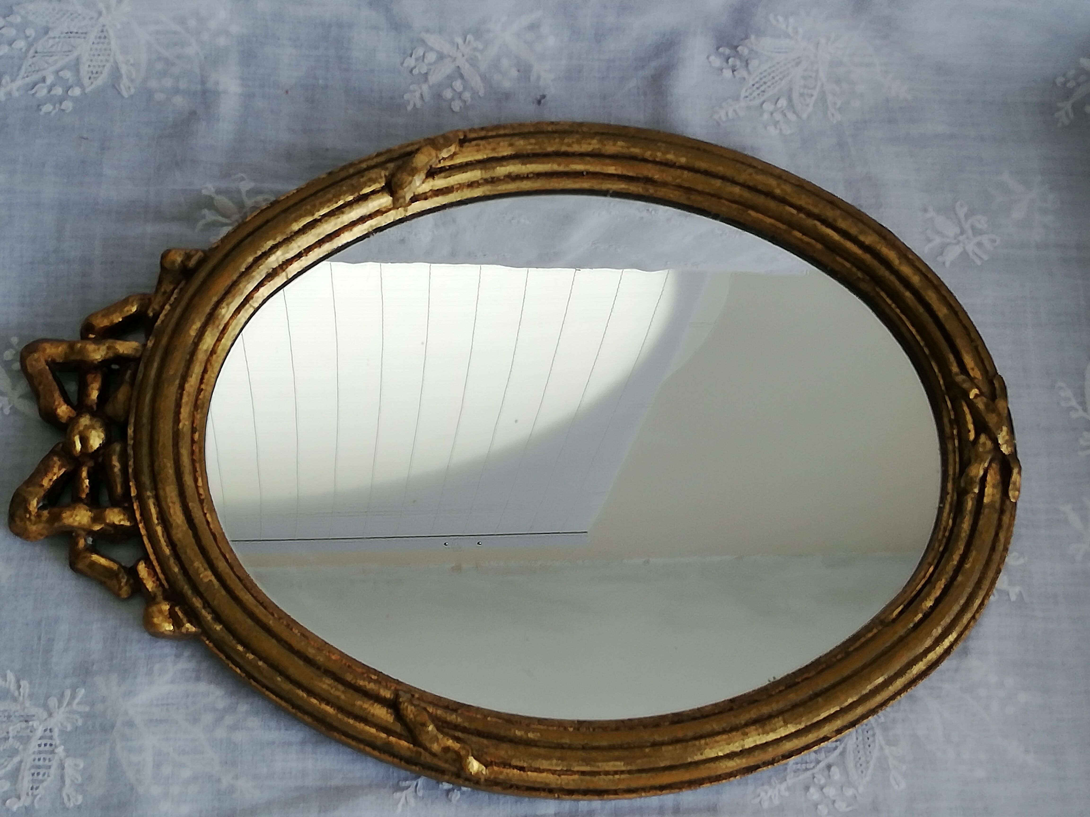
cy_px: 408
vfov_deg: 27.5
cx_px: 545
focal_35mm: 53
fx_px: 1669
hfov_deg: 36.2
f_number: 2.2
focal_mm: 3.81
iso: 80
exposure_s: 1/50
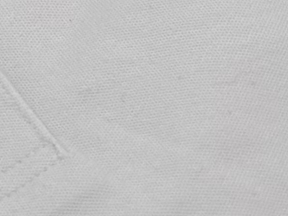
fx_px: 2987
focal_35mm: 359
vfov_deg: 4.1
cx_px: 720
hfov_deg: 5.3
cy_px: -80
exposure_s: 1/1724
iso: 40
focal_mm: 5.96
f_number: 1.6
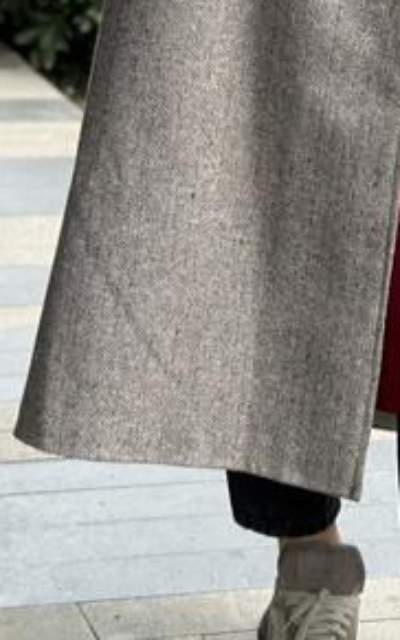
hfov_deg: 9.4
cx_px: 299
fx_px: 2441
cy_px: -187
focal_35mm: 140
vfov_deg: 14.3
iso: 80
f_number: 1.78
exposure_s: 1/259
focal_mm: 6.86
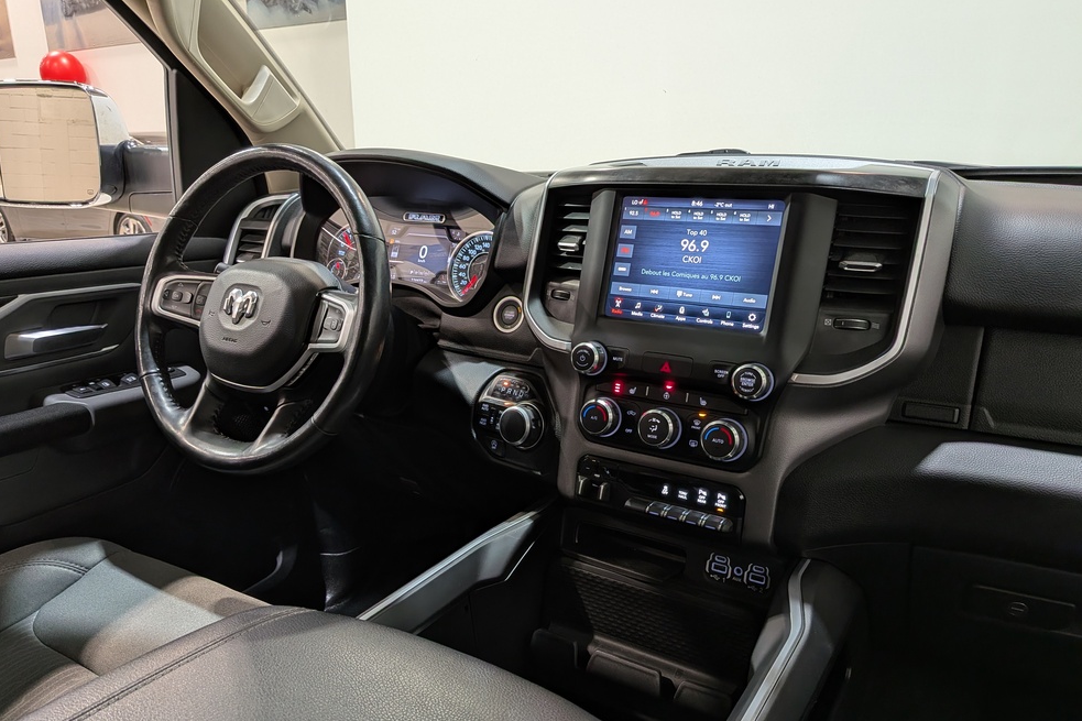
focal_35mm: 26
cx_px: 522
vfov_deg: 49.4
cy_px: 404
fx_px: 781
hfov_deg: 69.4
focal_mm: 4.53
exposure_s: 1/25
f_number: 1.7
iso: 44
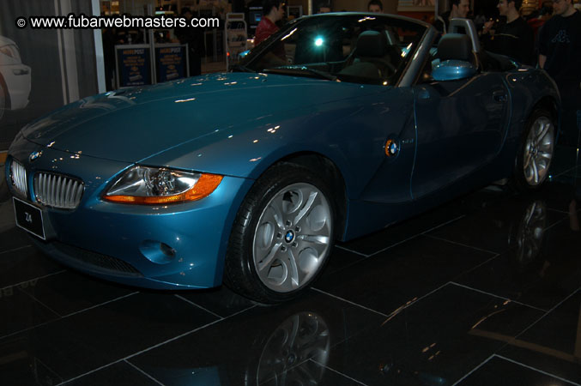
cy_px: 193
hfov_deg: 53.2
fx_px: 580
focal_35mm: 36
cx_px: 290
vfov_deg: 36.8
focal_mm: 24
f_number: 5
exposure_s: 1/60
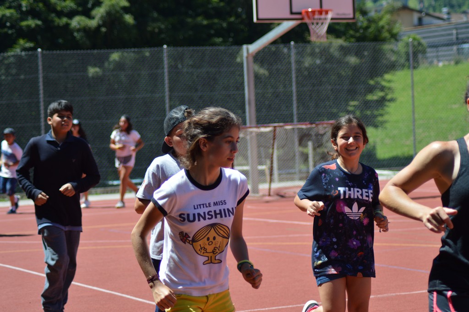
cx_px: 234
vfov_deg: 13.0
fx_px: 1367
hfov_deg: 19.5
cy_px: 156
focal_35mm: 105
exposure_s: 1/1000
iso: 180
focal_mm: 70
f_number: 4
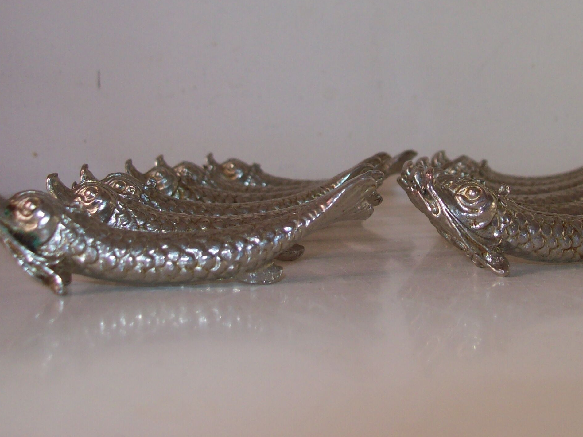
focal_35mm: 54
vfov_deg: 26.7
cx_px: 345
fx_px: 909
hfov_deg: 35.5
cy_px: 115
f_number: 2.7
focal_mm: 6
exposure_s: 1/64
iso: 80
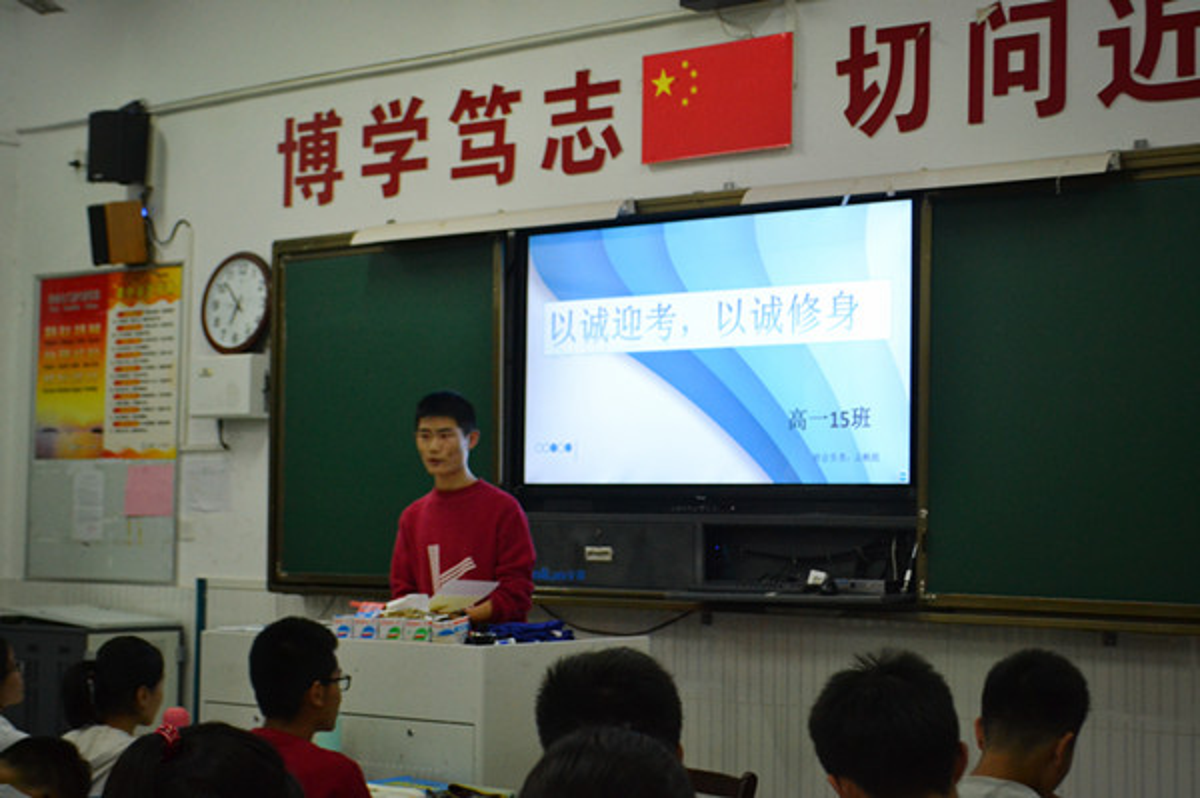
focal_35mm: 60
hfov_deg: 33.4
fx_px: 1998
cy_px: 399
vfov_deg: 22.6
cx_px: 600
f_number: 5.3
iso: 1800
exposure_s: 1/60
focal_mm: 40
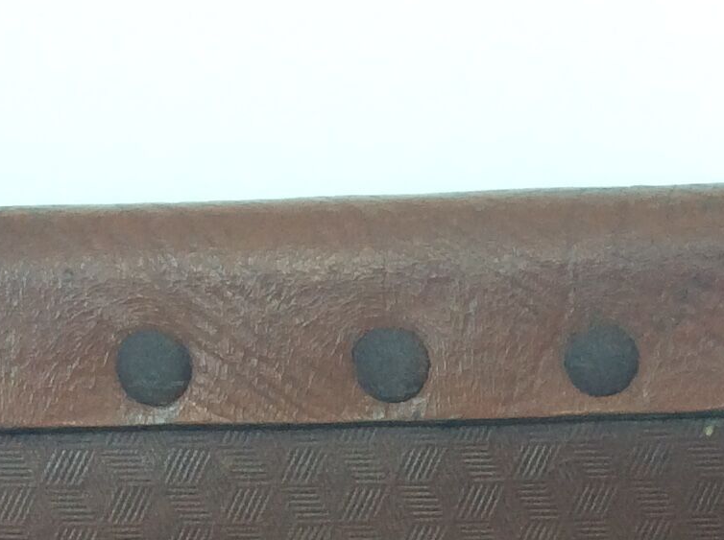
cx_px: 834
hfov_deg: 17.2
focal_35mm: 110
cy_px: 794
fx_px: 2297
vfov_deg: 12.8
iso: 40
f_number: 2.4
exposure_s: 1/25
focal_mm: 3.3
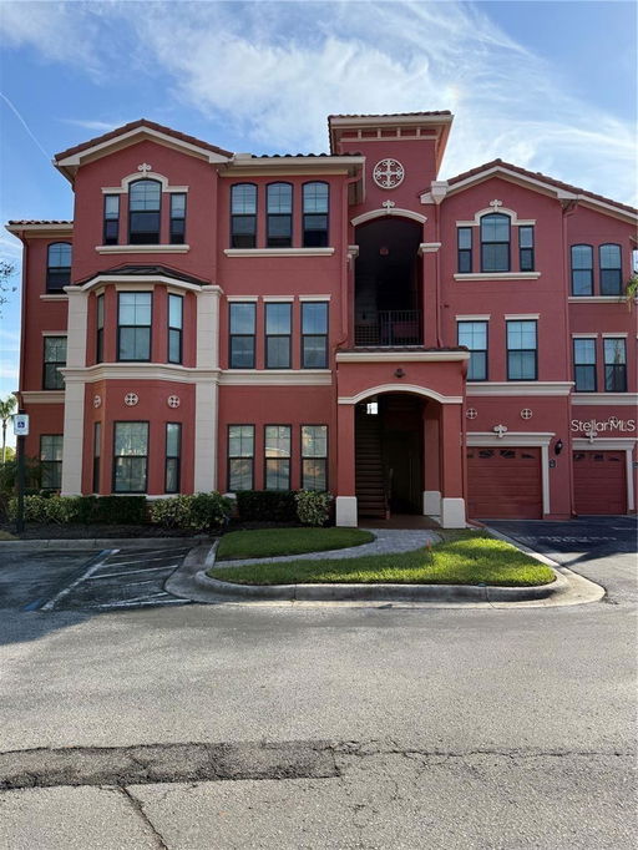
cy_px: 425
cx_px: 319
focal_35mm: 24
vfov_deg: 71.6
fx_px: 589
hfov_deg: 56.8
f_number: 1.78
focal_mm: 6.76
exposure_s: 1/4673
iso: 100
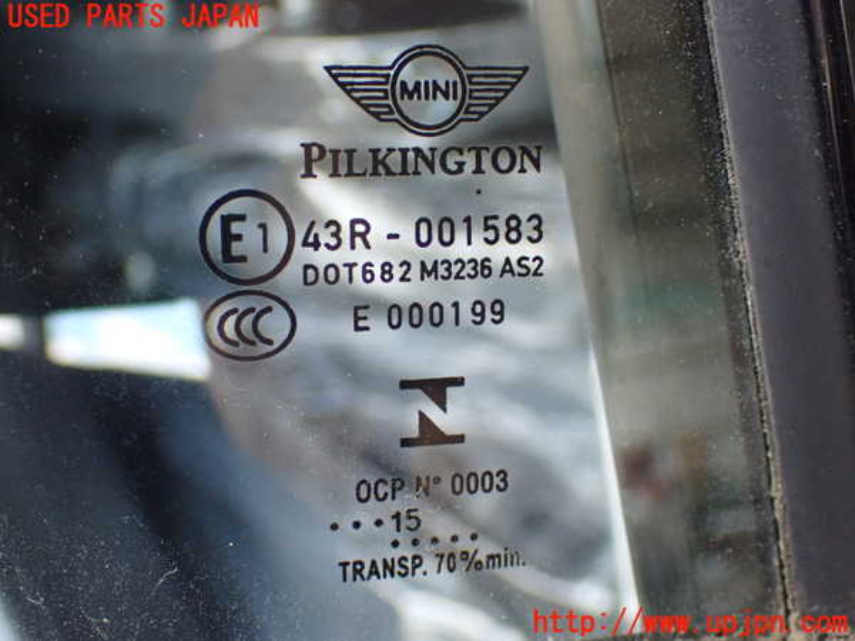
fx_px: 1433
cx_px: 428
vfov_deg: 25.2
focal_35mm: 58
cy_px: 320
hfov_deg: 33.2
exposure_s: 1/200
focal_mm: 10.35
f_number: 3.5
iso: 800
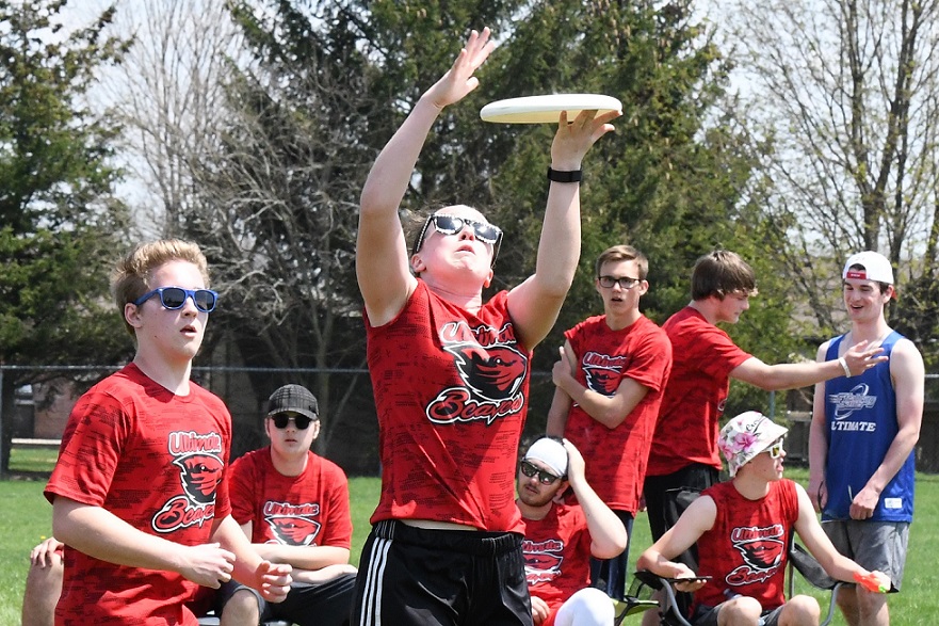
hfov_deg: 16.7
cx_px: 470
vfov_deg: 11.1
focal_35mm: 123
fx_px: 3207
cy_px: 313
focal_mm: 82
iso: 2000
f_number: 13
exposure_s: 1/1250
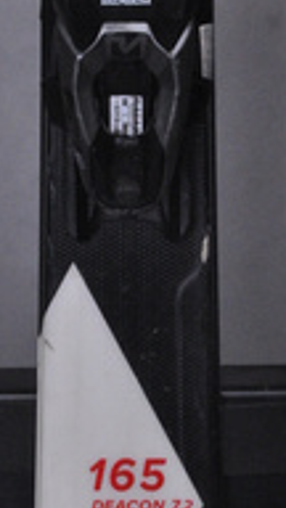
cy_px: 500
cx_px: 263
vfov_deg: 7.8
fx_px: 3711
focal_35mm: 275
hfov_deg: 4.4
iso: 3200
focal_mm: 75
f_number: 11
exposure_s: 1/125
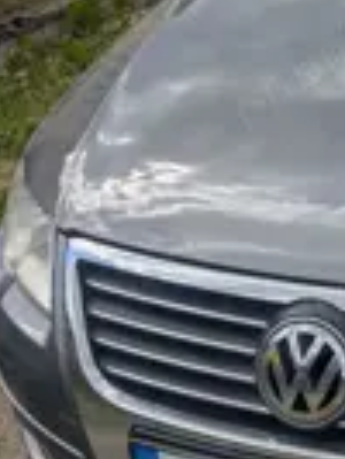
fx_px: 955
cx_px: 466
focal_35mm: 72
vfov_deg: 26.6
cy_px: 100
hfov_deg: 18.8
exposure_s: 1/737
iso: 20
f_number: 1.68
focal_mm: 6.9
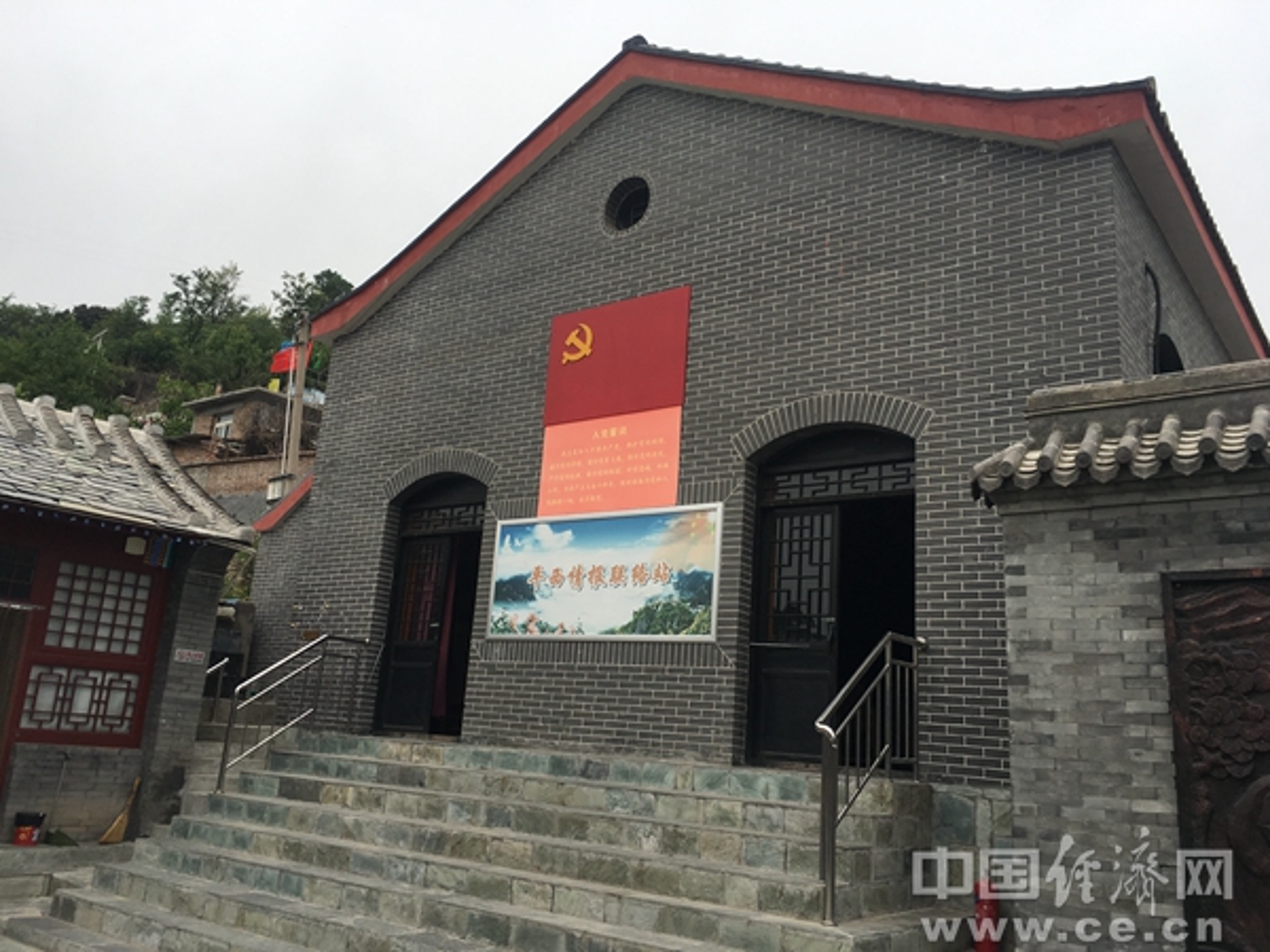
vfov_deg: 48.2
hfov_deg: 61.7
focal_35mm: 29
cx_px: 635
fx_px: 1064
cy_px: 476
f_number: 2.2
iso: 25
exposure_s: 1/1748
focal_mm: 4.15
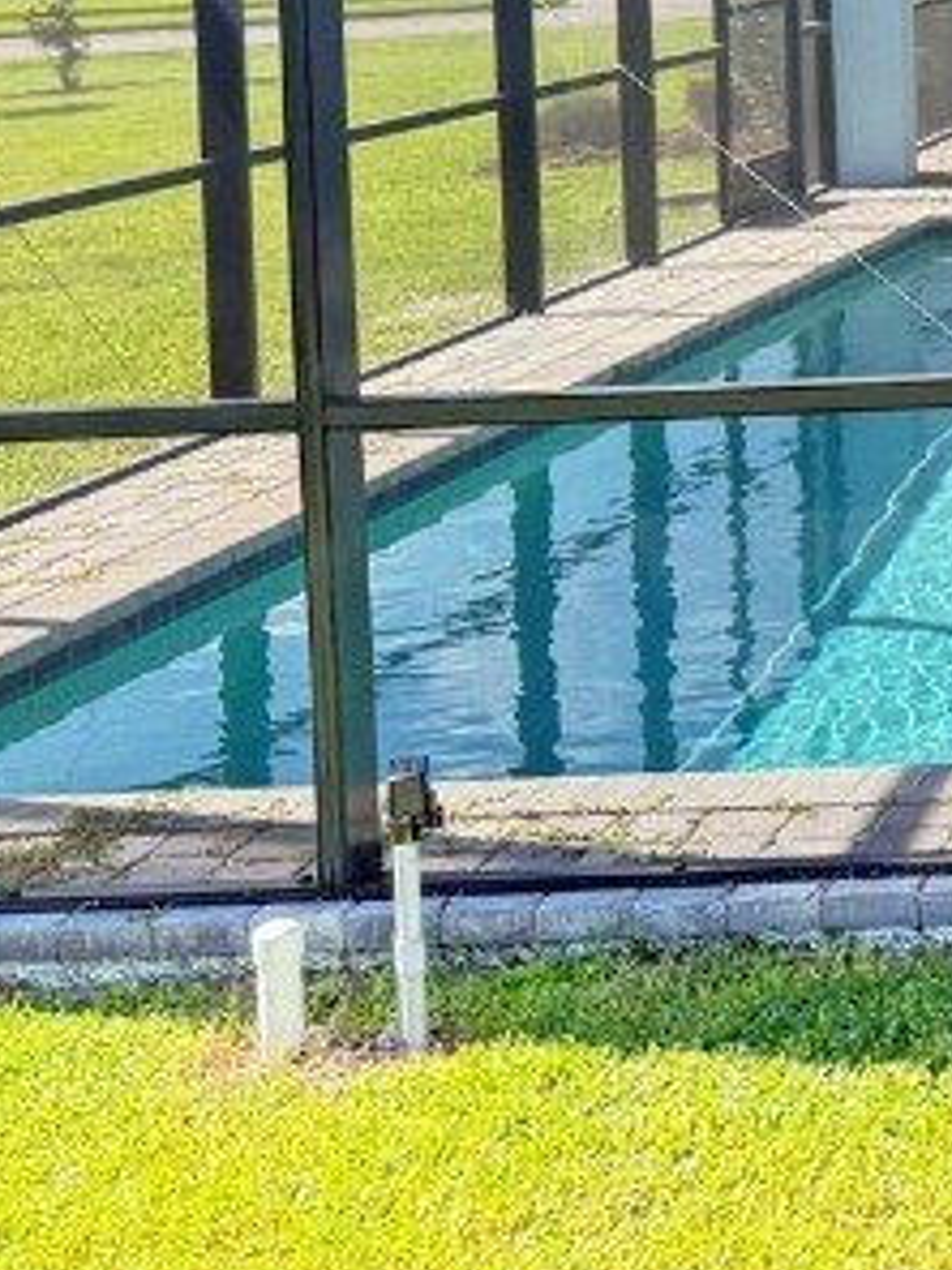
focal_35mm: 83
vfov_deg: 22.1
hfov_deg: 14.9
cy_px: -176
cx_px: 1827
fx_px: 3044
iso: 100
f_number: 1.78
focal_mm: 6.76
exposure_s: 1/391
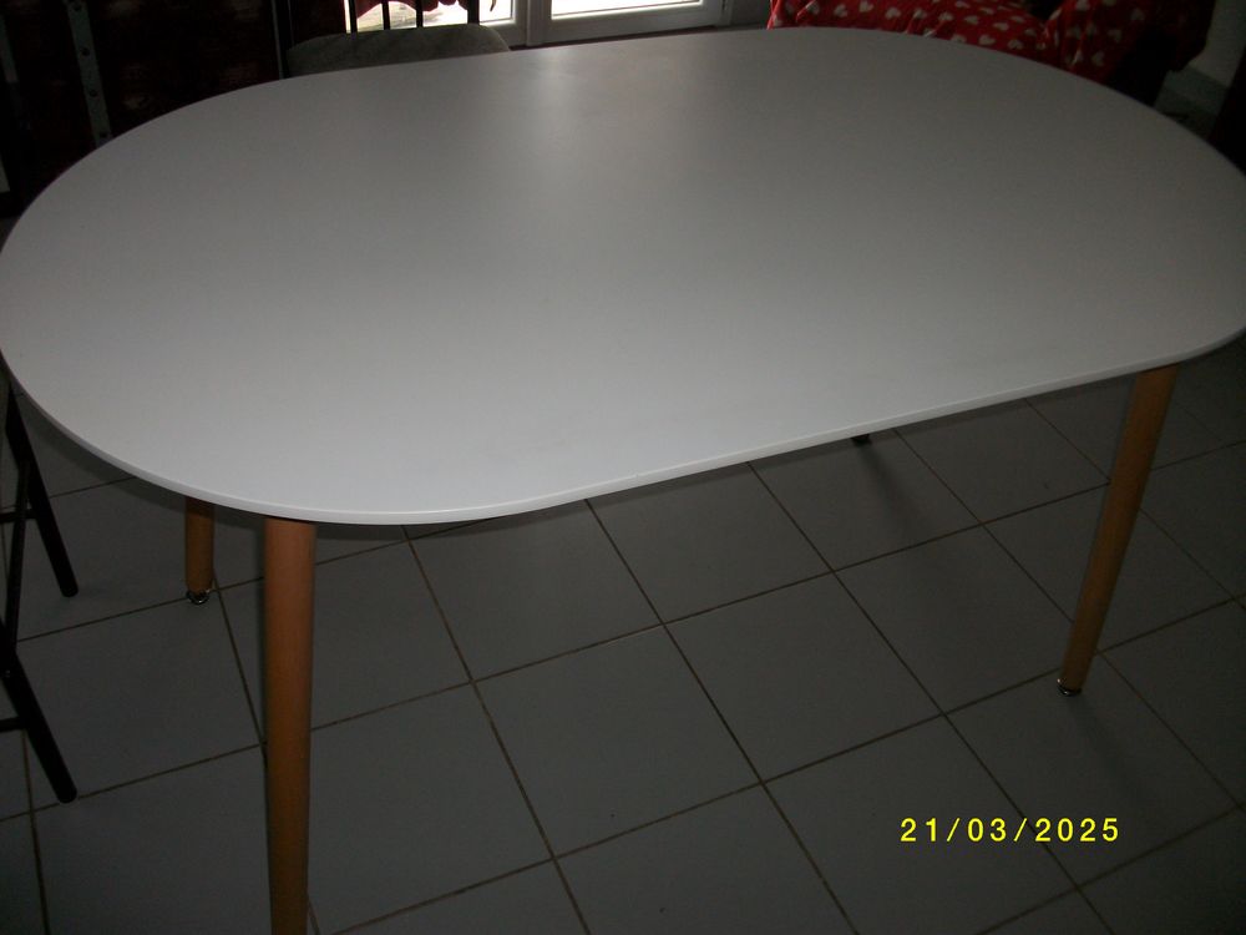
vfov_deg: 45.4
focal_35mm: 31
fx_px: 1116
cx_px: 623
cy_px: 468
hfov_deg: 58.4
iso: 150
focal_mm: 5.7
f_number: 2.9
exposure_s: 1/40
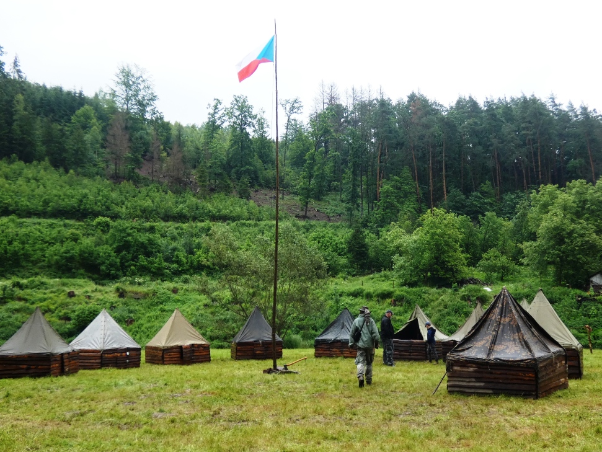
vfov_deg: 40.7
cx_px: 301
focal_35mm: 35
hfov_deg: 52.6
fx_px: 609
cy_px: 226
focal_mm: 6.2
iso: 80
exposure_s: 1/160
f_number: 3.4
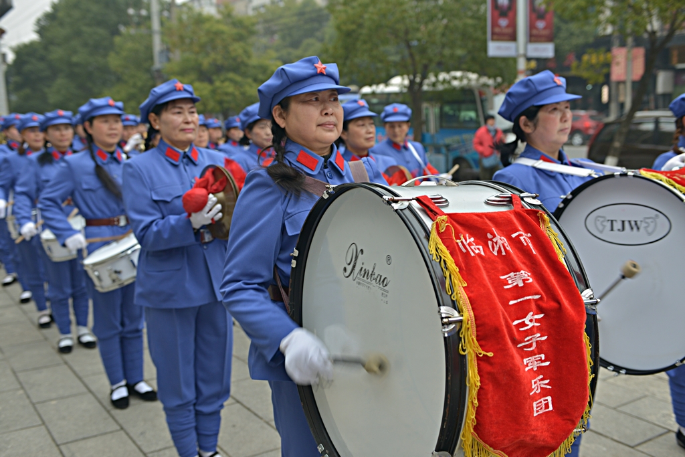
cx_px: 342
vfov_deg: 36.9
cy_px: 228
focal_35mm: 36
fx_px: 685
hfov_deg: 53.1
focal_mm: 36
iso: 400
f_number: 3.5
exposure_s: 1/80
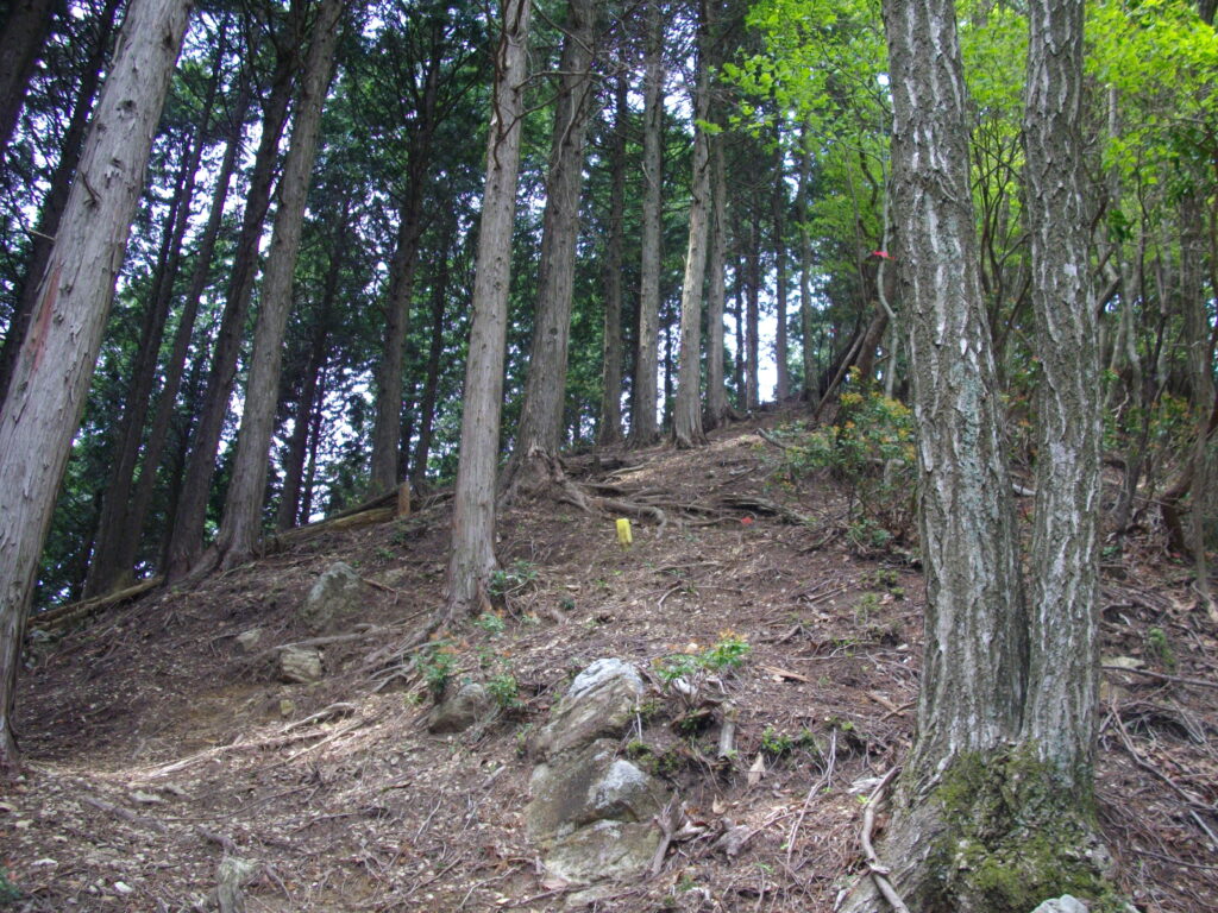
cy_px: 456
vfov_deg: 38.7
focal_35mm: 37
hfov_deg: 50.1
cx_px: 609
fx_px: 1302
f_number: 2.8
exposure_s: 1/125
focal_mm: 6.2
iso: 121
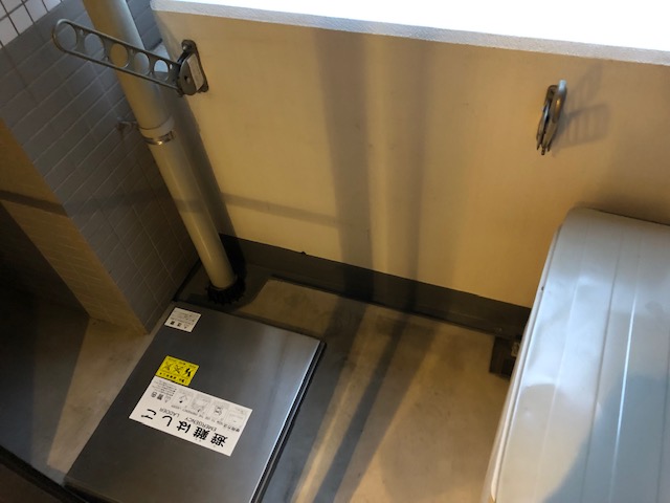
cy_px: 252
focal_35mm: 28
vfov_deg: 49.7
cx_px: 335
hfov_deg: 63.4
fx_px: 542
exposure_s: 1/4
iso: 100
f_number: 1.8
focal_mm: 3.99
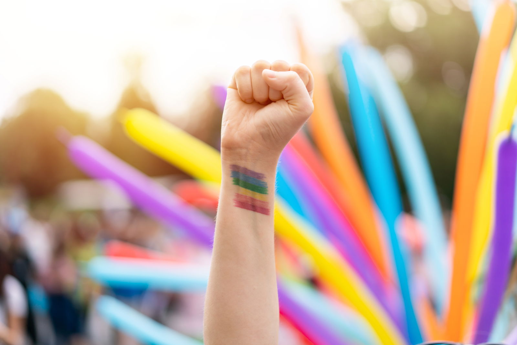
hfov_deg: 36.2
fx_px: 790
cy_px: 172
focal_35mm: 55
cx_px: 258
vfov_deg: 24.6
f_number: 1.8
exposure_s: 1/500
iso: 250
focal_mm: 55
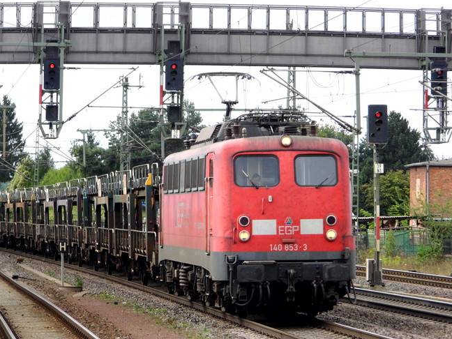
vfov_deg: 6.7
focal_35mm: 221
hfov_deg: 9.0
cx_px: 223
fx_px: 2886
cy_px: 191
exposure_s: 1/165
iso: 100
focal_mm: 32.1
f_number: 5.1
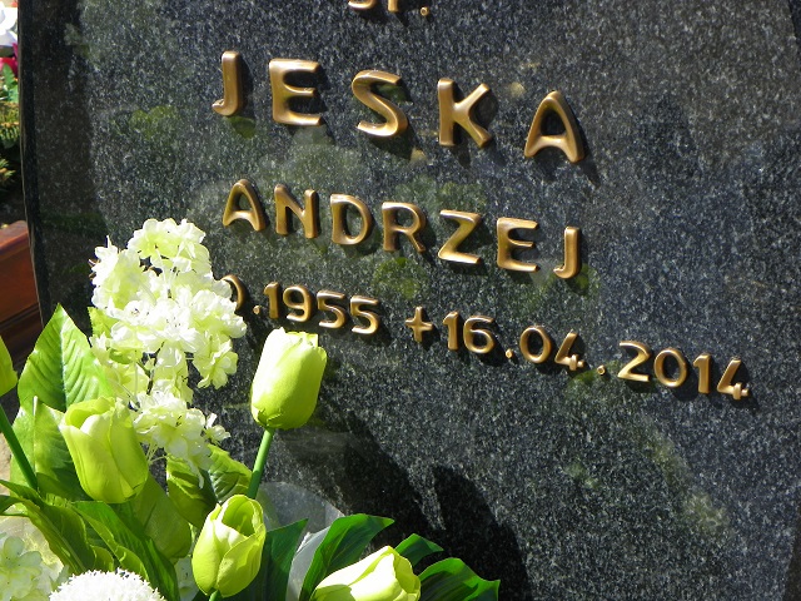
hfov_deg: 17.3
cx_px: 400
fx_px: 2638
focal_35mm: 114
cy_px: 300
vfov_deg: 13.0
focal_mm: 20.2
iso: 64
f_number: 4
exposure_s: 1/320
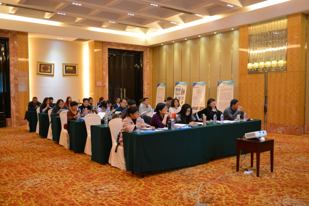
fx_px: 275
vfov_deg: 41.1
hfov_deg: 58.7
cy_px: 103
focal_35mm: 32
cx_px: 154
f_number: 2.8
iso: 400
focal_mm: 32
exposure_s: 1/40
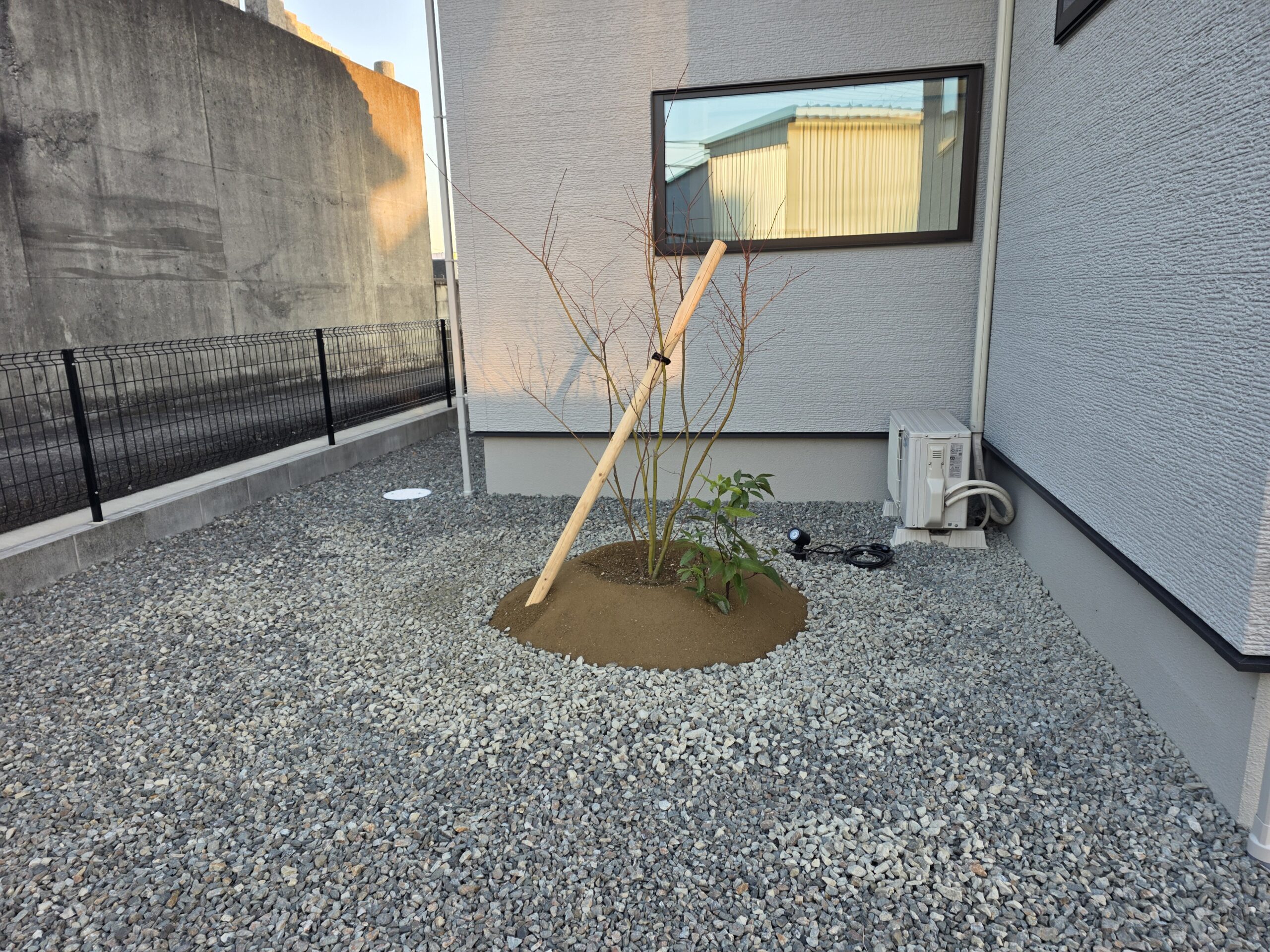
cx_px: 635
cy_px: 476
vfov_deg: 58.9
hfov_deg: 73.9
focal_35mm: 23
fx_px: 844
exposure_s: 1/180
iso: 80
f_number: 1.7
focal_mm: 6.3
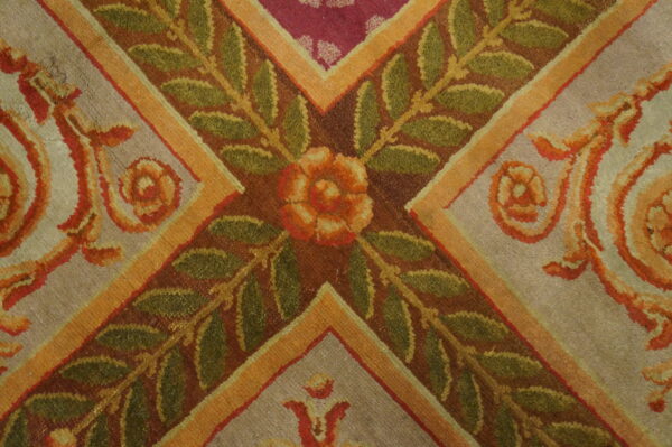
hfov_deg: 62.0
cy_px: 224
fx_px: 560
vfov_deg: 43.5
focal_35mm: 30
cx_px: 336
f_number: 4
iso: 3200
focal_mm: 20
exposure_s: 1/160
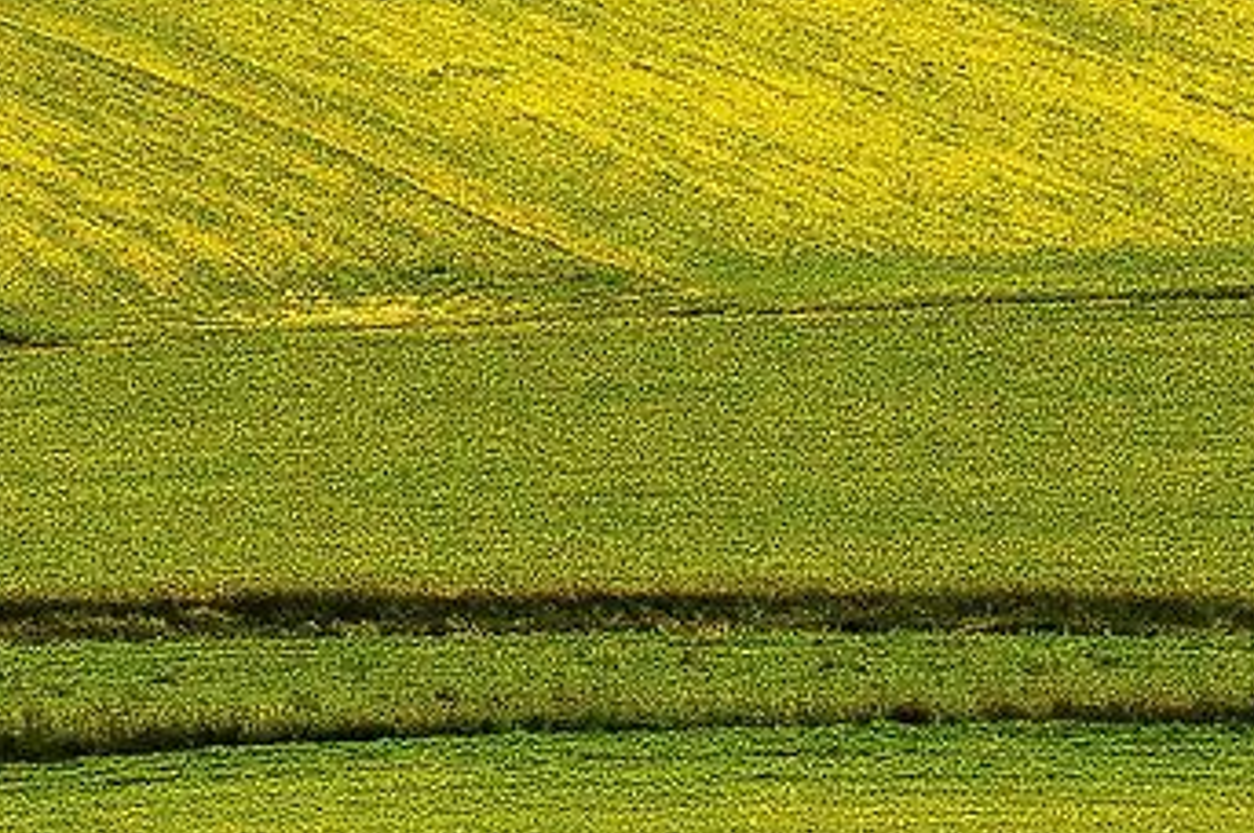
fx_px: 9257
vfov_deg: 5.0
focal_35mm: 266
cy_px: -996
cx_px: -154
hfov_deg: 7.7
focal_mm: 38
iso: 320
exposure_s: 1/200
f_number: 16
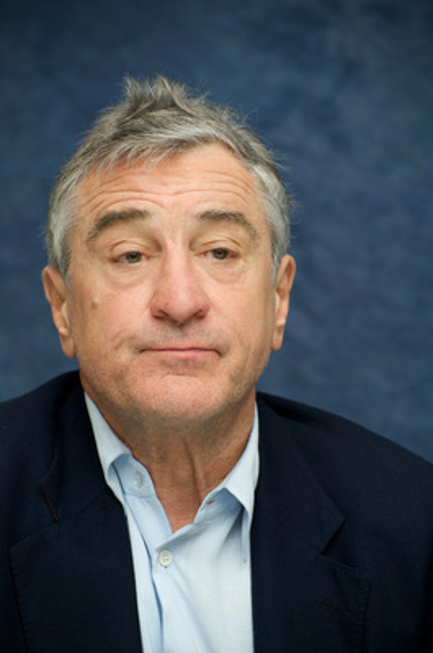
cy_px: 326
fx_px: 2627
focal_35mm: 145
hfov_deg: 9.4
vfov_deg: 14.2
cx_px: 216
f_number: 6.3
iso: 500
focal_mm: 145
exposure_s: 1/100
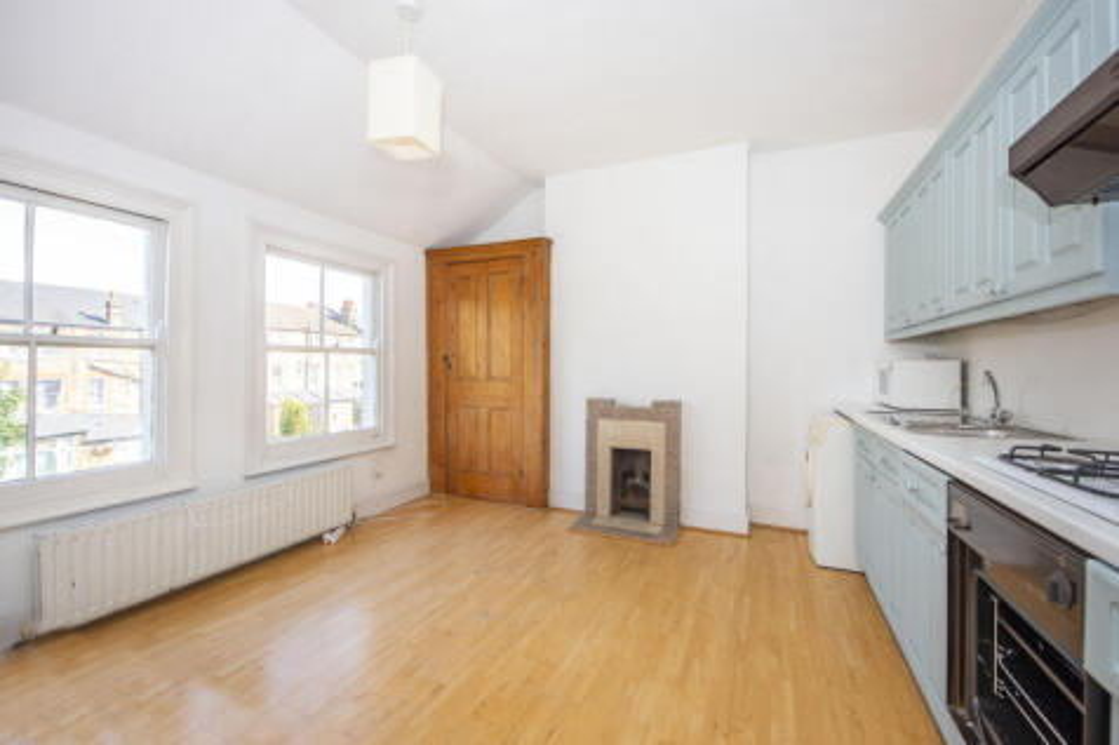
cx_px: 560
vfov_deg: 81.2
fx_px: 435
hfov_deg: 104.3
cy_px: 372
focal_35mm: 14
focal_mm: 14
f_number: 5
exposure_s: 1/200
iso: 250
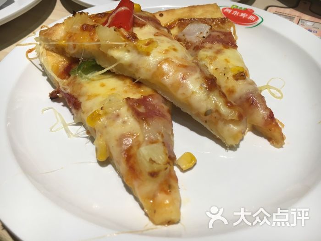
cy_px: 120
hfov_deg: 61.7
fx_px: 269
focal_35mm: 29
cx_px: 160
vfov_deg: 48.2
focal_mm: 4.15
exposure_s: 1/33
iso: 32
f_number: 2.2
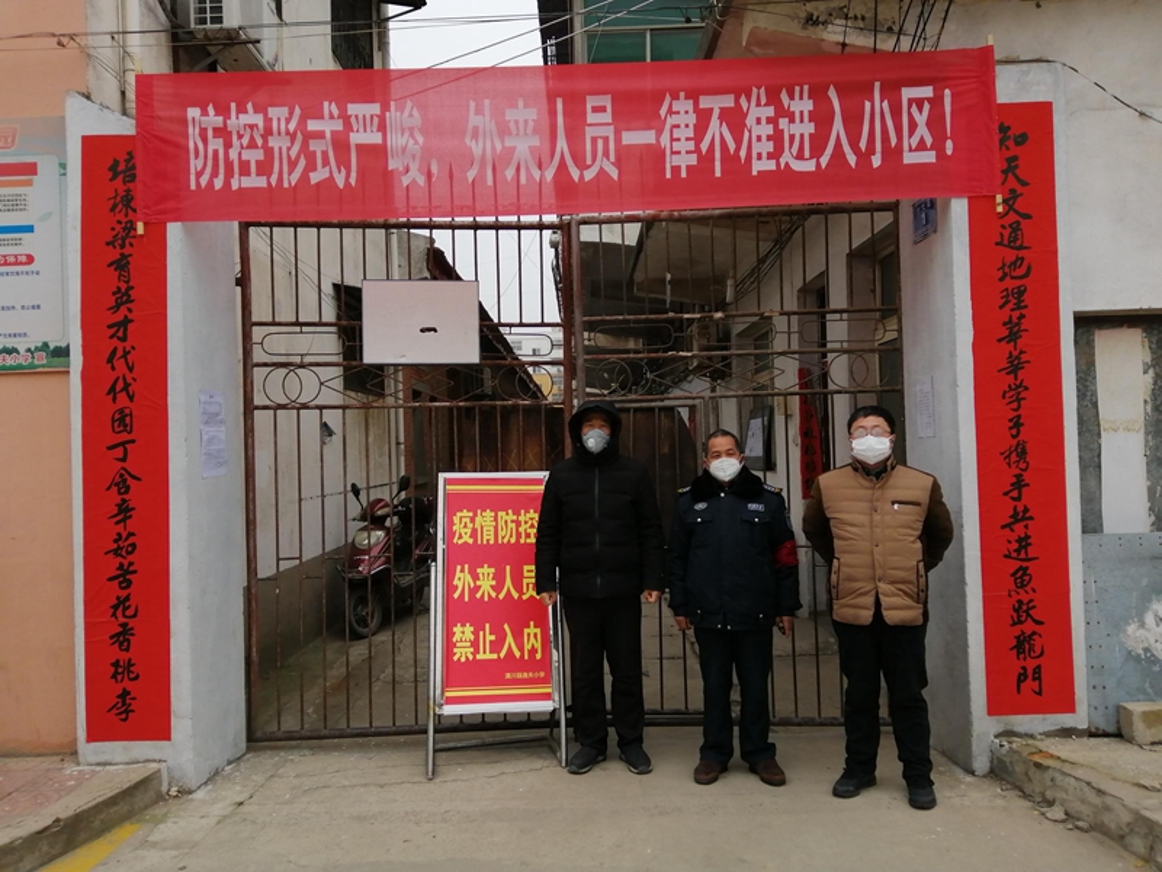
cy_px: 436
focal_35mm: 26
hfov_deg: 67.3
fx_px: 873
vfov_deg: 53.1
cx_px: 581
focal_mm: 3.6
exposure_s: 1/769
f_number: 1.8
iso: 50
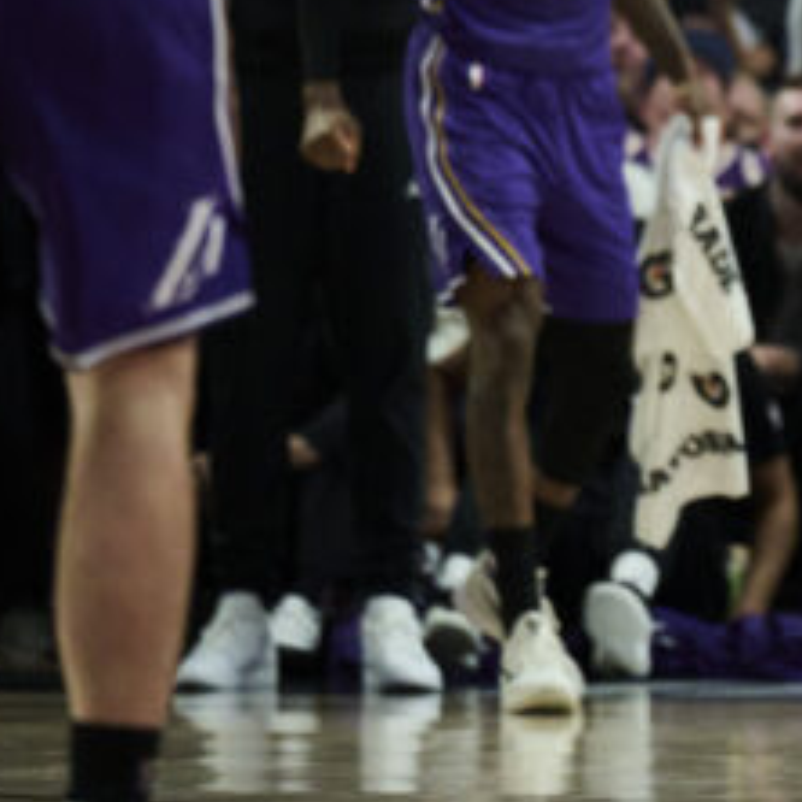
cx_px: 941
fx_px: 12346
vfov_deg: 3.7
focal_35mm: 471
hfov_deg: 3.7
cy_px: 105
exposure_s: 1/1919
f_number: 2.8
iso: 3200
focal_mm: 200
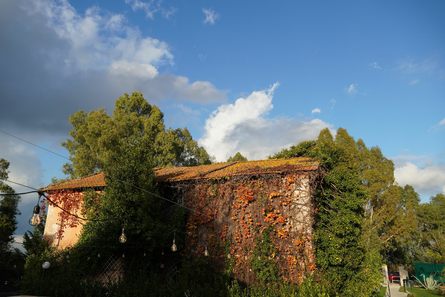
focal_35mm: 27
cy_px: 148
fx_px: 334
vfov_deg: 47.9
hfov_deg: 67.4
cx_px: 222
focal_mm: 18
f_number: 5.6
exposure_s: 1/400
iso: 100
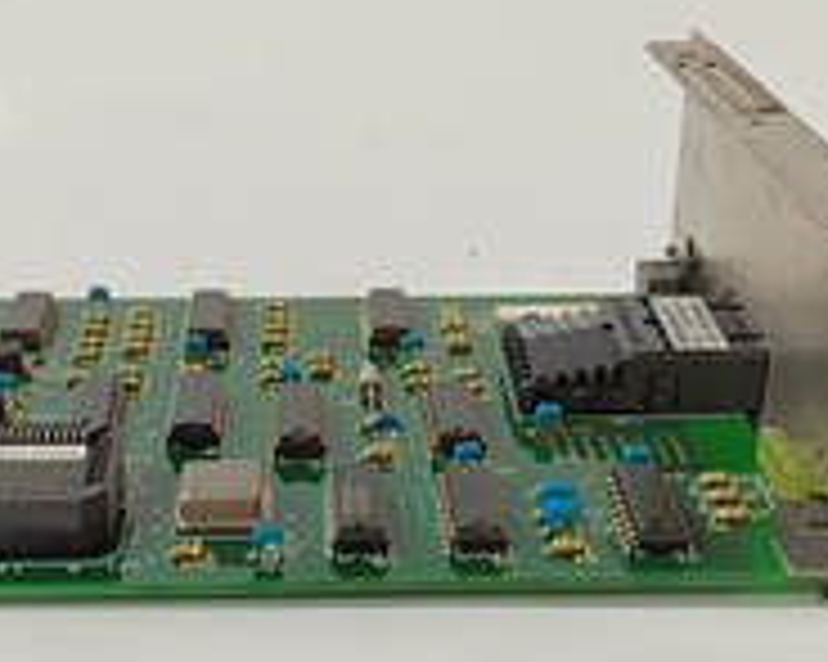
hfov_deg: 30.9
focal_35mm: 61
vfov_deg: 24.6
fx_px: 1494
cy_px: 525
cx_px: 328
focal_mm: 5.52
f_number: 1.9
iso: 1319
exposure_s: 1/50
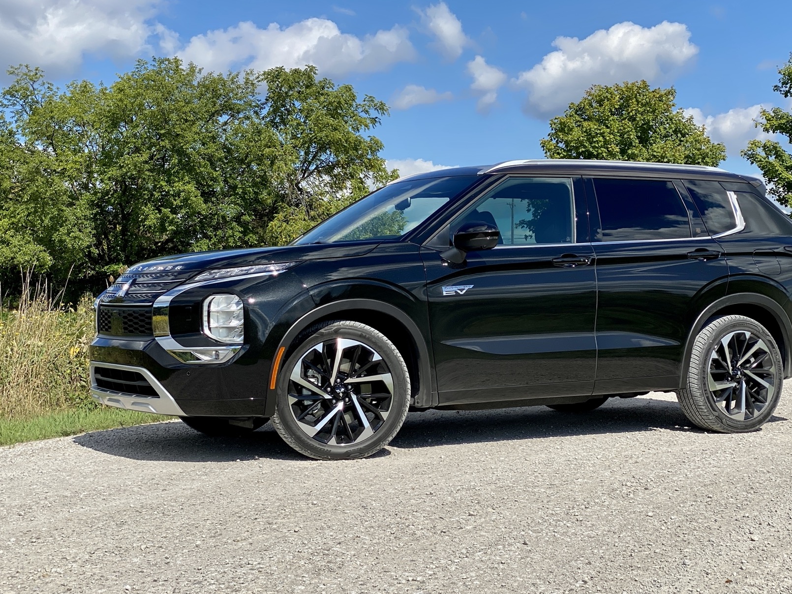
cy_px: 275
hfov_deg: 31.2
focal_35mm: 62
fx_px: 1419
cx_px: 441
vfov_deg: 23.7
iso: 20
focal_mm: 6
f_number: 2
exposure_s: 1/2083
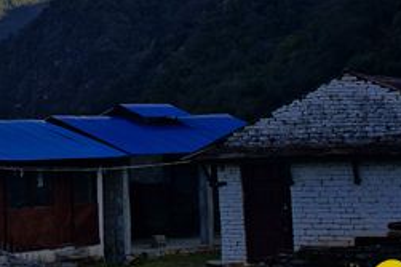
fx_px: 1492
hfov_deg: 14.6
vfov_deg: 10.1
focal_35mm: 134
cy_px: -62
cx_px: -142
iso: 100
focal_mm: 28
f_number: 7.1
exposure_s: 1/100
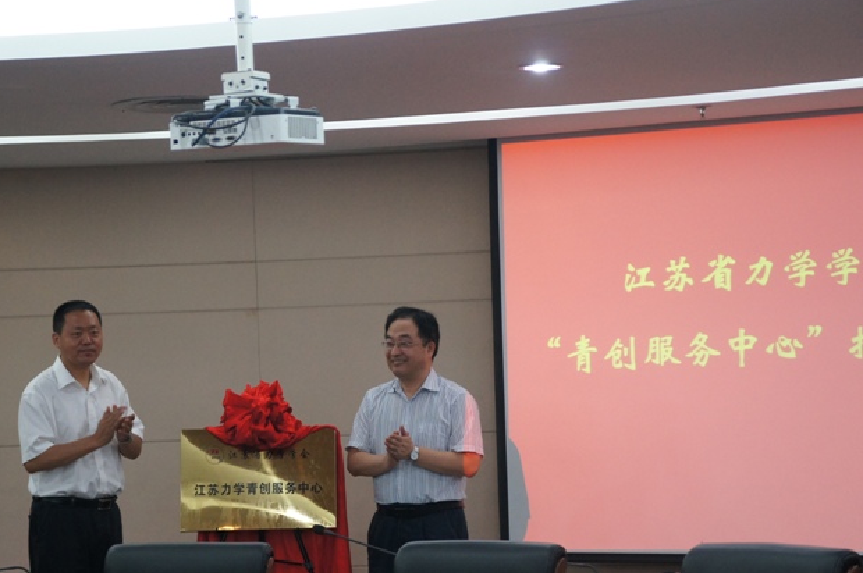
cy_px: 365
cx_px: 399
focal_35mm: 101
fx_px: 2419
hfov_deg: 20.2
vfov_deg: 13.5
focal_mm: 50
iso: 1600
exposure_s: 1/80
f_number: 4
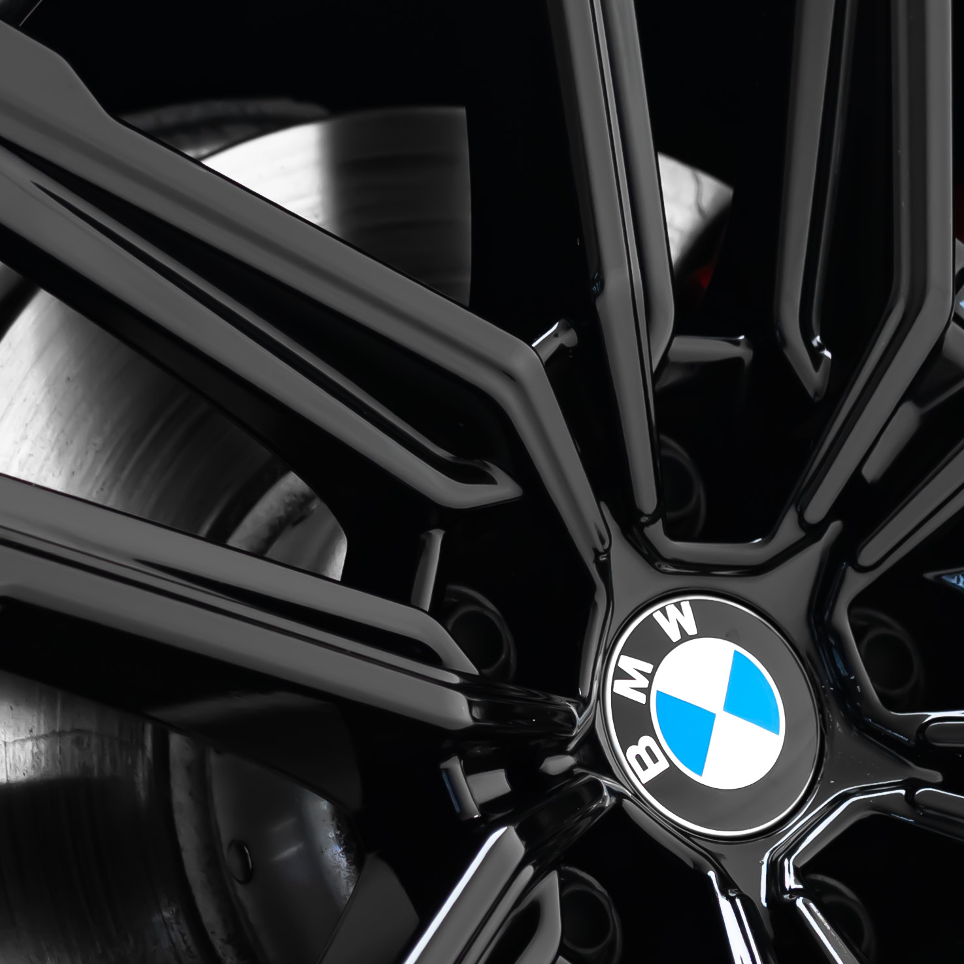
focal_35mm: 356
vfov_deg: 4.9
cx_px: 612
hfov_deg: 4.9
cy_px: 710
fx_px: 11216
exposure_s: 1/125
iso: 400
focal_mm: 103
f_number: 4
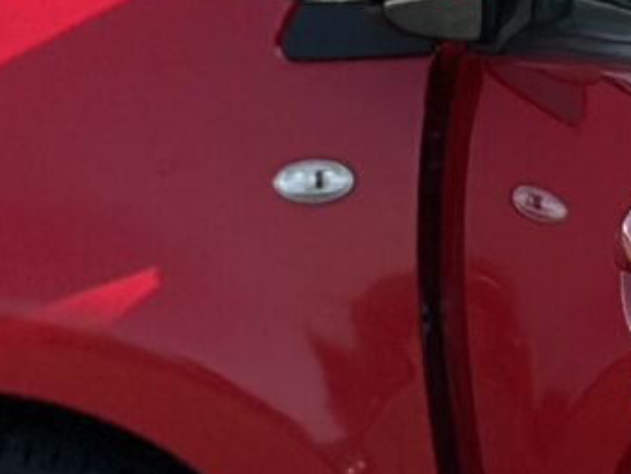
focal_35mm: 359
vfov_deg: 4.1
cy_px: 424
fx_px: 6549
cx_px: 1618
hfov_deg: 5.3
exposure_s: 1/3058
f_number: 1.78
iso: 100
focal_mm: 6.86
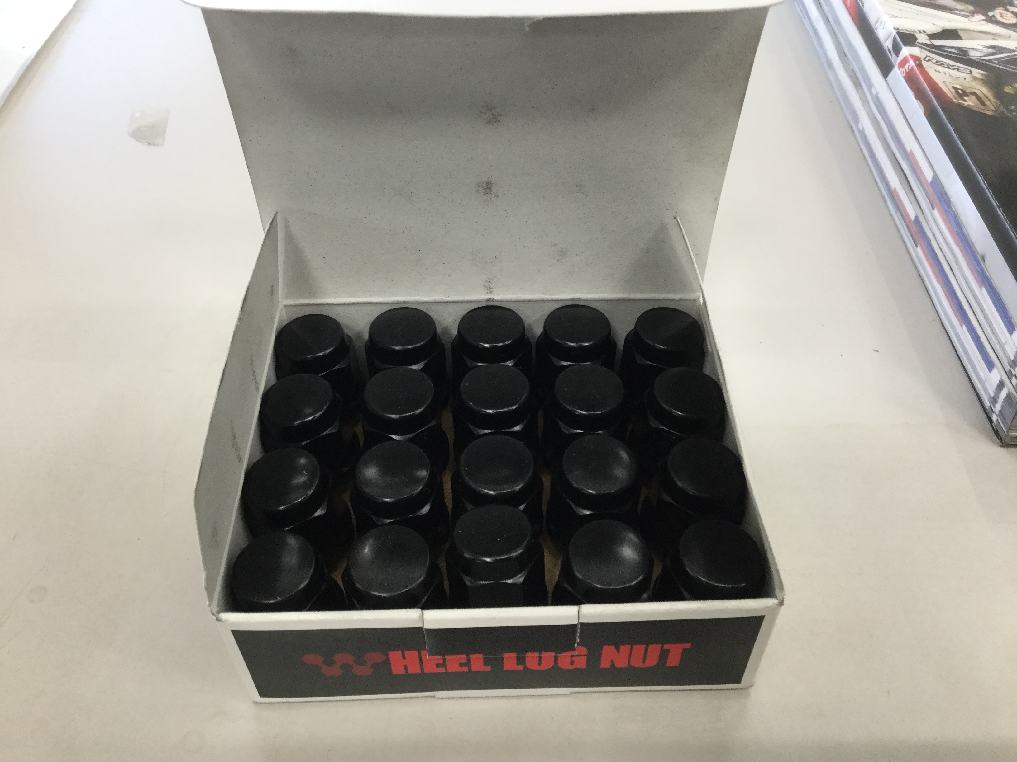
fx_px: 911
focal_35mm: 31
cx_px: 508
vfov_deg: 45.4
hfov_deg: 58.4
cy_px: 381
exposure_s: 1/30
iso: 32
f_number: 2.4
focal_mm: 3.3
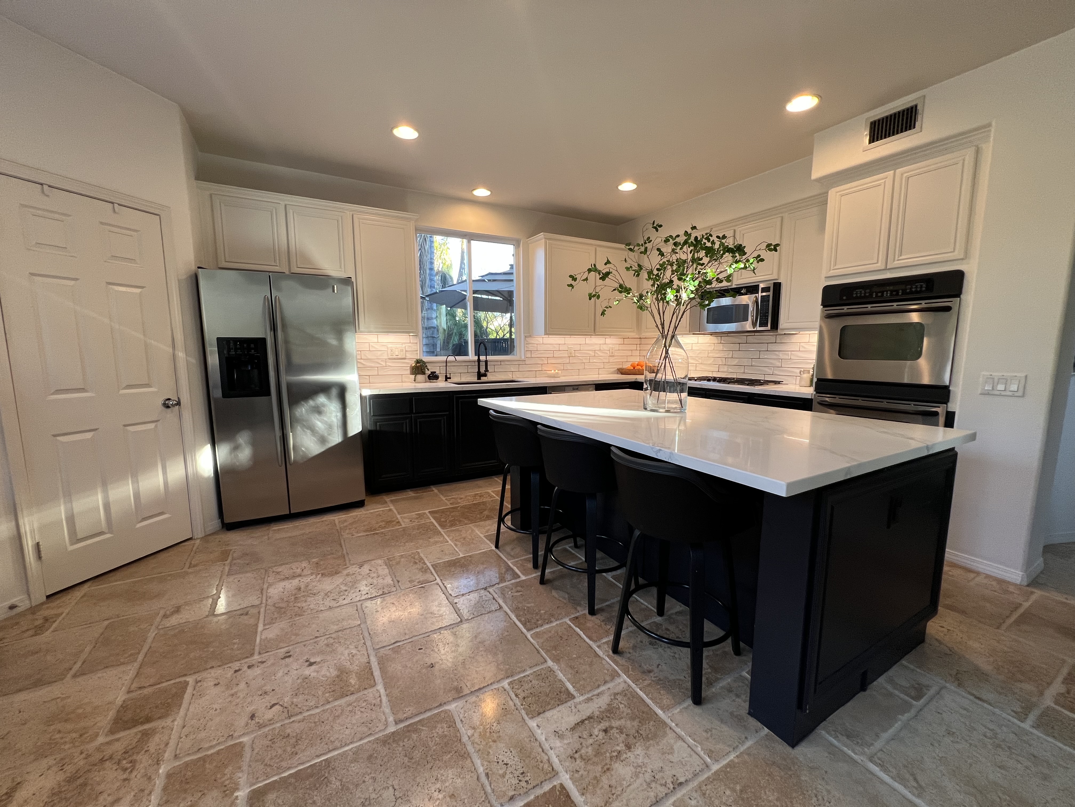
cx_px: 538
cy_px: 404
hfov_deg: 106.2
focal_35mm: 13
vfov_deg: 89.9
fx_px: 404
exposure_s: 1/99
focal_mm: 1.57
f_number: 1.8
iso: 125
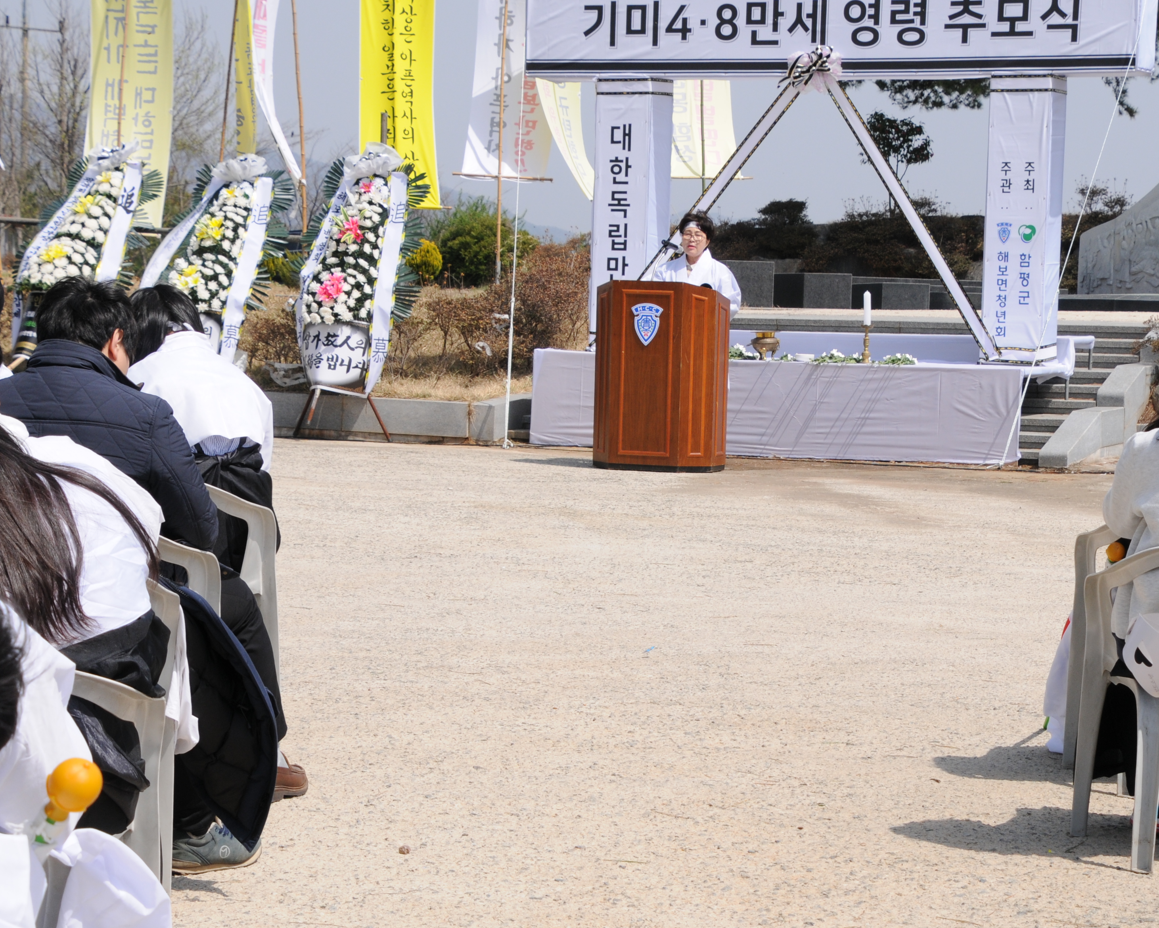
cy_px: 539
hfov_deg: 19.4
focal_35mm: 99
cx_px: 680
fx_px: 3396
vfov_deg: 15.5
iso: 250
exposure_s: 1/500
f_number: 11
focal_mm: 48
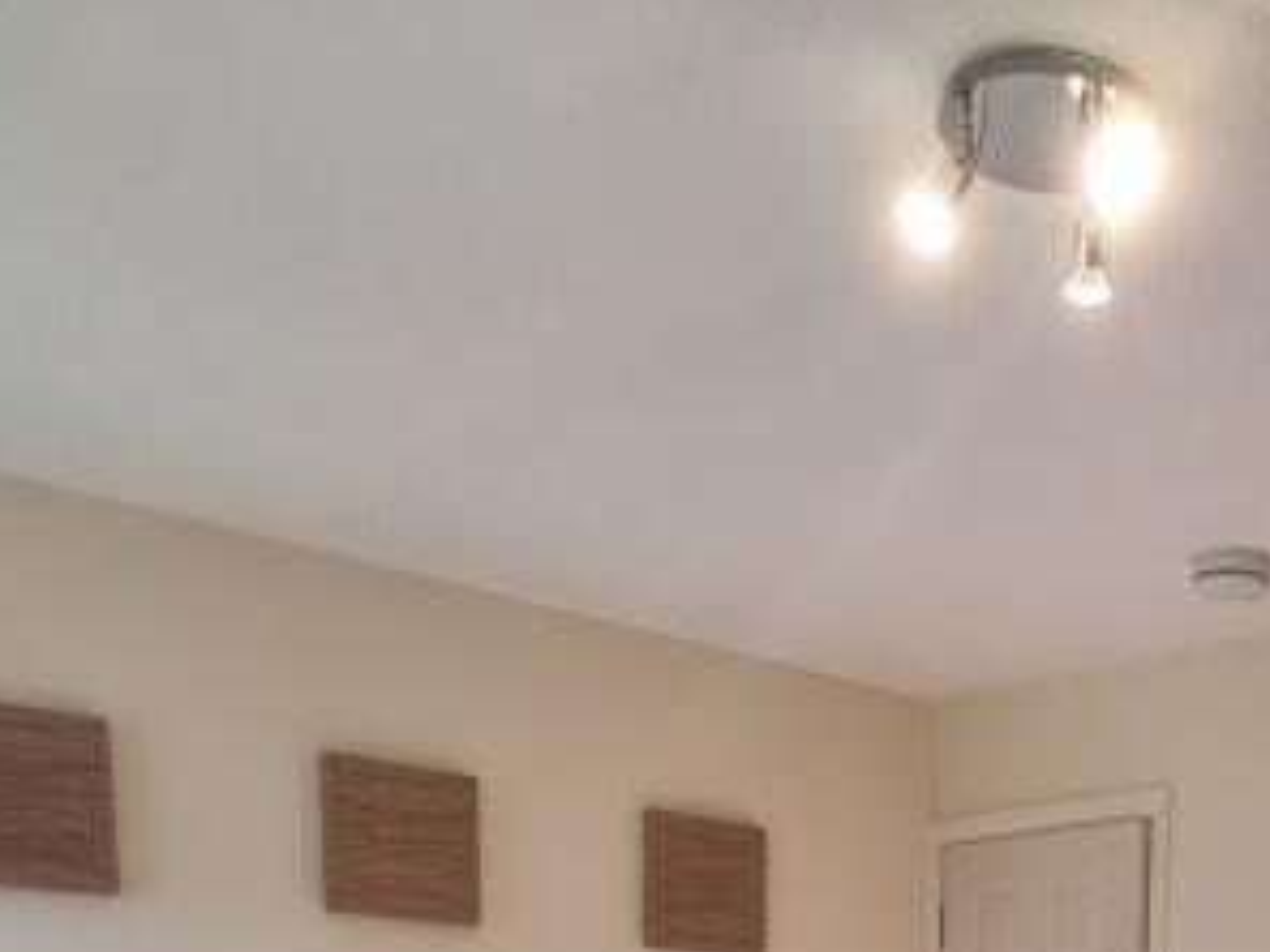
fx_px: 1651
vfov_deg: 25.6
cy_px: 1359
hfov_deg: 39.0
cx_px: 1150
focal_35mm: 45
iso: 100
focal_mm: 2.2
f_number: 2.2
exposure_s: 1/50
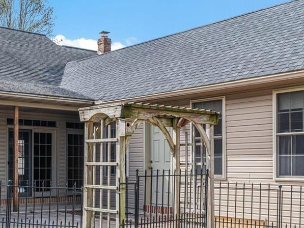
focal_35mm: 56
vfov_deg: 25.9
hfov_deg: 33.9
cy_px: 161
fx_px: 492
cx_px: 94
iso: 320
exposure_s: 1/500
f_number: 7.1
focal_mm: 34
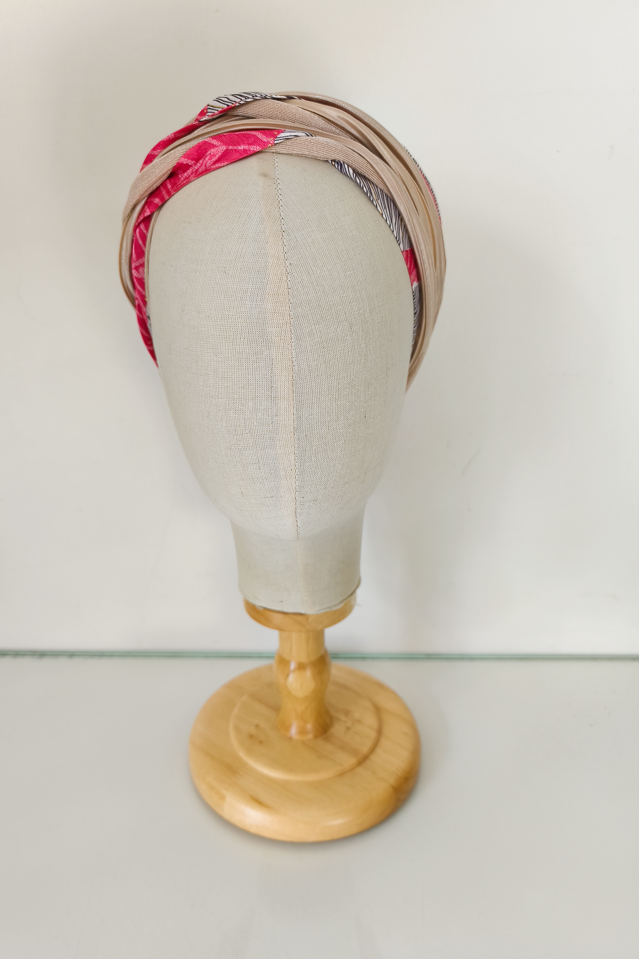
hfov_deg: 53.1
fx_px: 639
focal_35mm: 24
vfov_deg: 73.7
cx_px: 298
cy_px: 479
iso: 50
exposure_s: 1/50
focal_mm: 6.14
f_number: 1.65
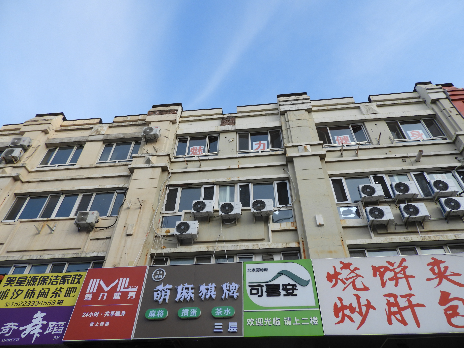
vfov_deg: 56.8
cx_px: 232
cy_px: 174
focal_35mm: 24
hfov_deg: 71.6
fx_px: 322
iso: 100
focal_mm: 4.3
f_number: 3.3
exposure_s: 1/500
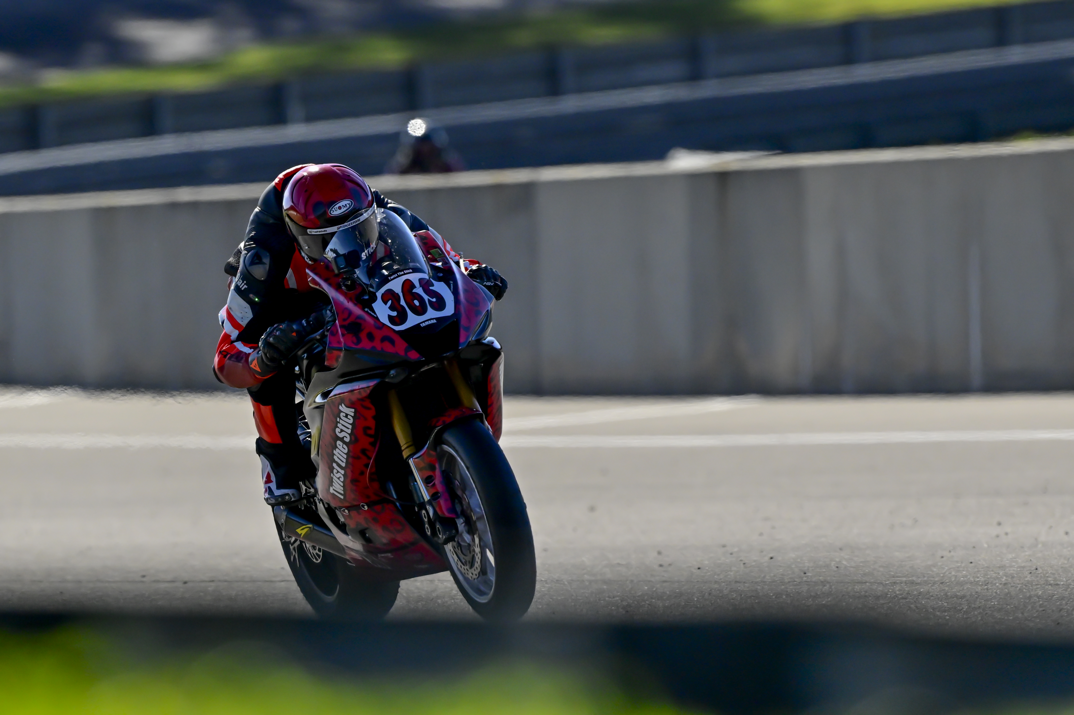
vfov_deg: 2.3
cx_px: 537
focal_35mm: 600
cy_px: 358
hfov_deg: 3.4
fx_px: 17895
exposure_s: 1/5000
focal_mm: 400
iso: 2000
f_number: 5
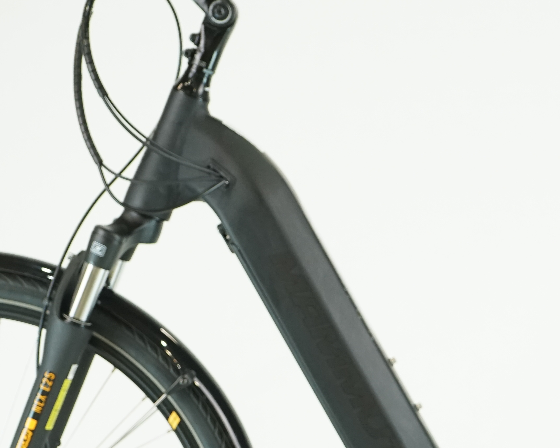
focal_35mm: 137
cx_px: 465
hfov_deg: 14.0
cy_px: 376
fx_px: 2271
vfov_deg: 11.2
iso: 1600
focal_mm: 52
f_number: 5.6
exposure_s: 1/200
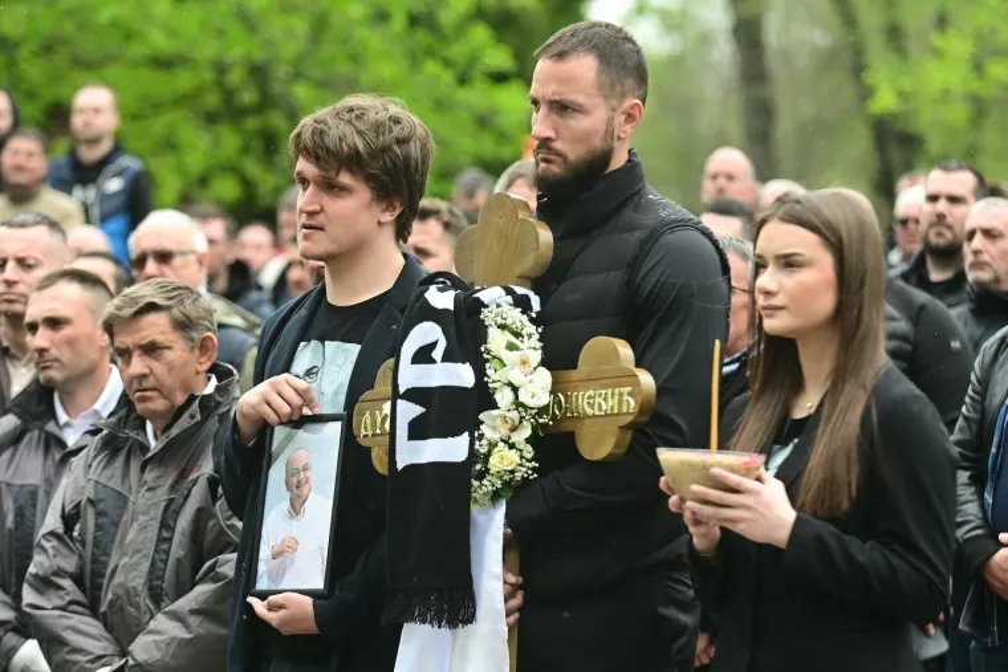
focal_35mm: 157
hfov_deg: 13.1
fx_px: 4397
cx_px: 504
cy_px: 336
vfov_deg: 8.7
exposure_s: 1/2000
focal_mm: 105
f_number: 2.8
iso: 640
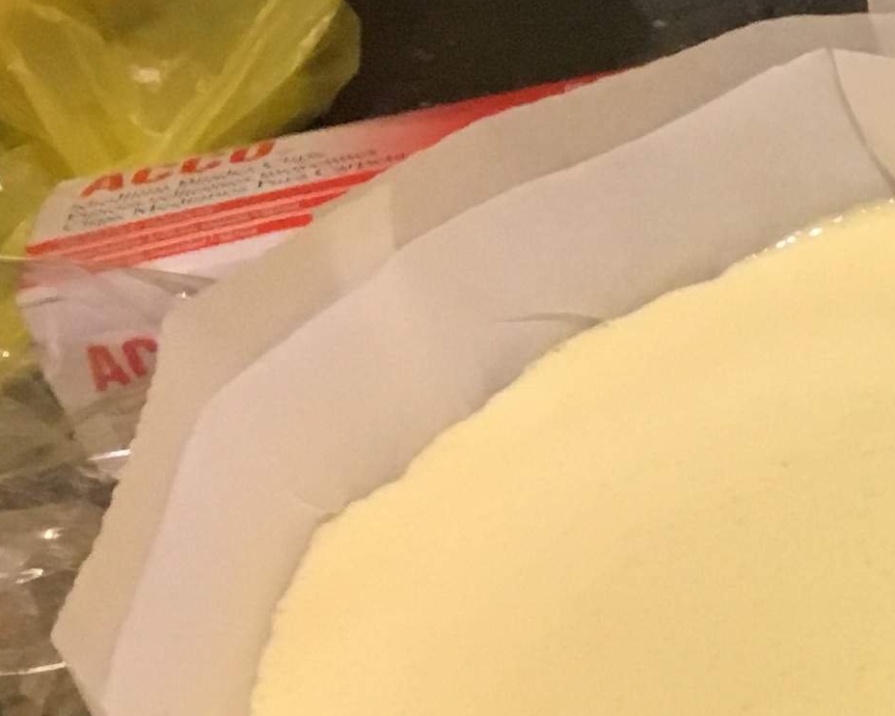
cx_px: 1862
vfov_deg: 12.3
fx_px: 3257
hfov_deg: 13.2
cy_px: 777
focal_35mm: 123
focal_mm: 4.15
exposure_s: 1/30
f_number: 2.2
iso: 125
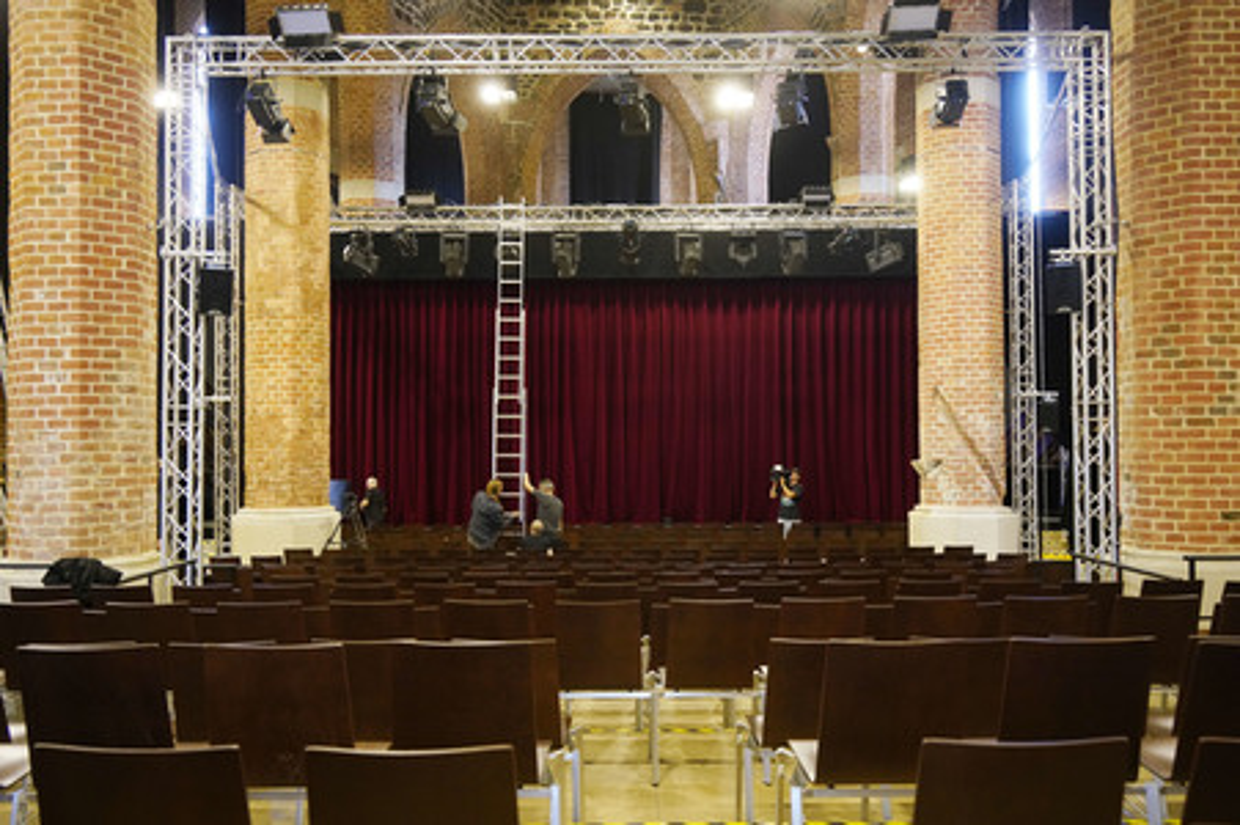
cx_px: 620
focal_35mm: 32
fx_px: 1101
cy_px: 412
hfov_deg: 58.8
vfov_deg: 41.1
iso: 3200
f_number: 4.5
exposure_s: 1/20
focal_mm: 32
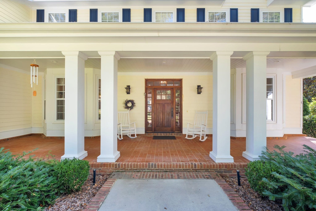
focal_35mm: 15
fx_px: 132
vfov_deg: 77.3
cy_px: 106
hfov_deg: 100.4
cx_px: 158
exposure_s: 1/40
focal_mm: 10
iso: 250
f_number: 8
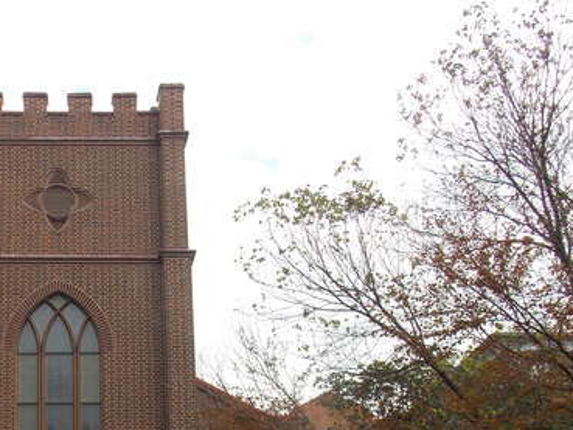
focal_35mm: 65
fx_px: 1076
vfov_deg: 21.8
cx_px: 61
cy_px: 427
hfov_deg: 28.7
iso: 80
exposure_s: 1/500
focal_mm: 5.3
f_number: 3.3
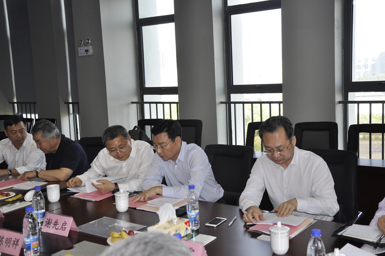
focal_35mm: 42
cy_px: 128
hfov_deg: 46.5
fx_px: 449
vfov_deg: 31.8
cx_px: 192
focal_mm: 28
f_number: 4
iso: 400
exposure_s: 1/160
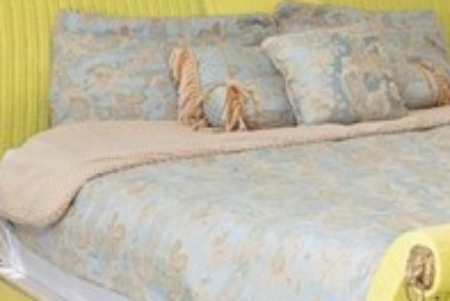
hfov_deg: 23.7
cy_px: -9
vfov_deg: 17.3
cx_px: 556
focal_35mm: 77
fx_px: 964
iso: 160
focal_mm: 14
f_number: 11
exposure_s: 1/8
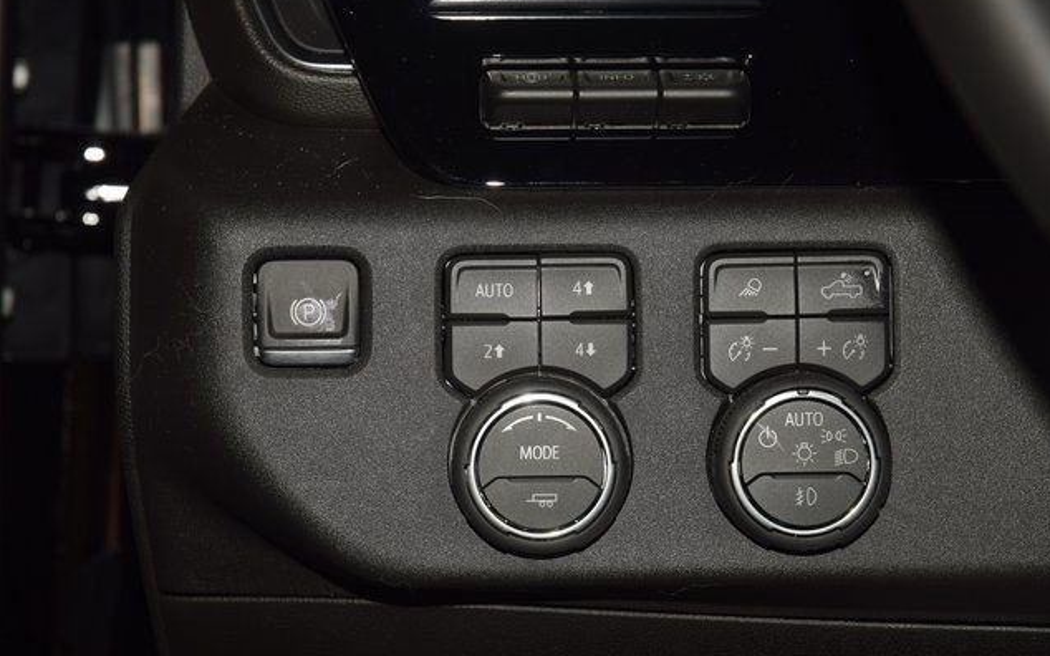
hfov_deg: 19.3
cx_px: 528
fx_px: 3090
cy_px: 307
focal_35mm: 108
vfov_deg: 12.1
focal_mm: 70
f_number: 8
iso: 100
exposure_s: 1/125
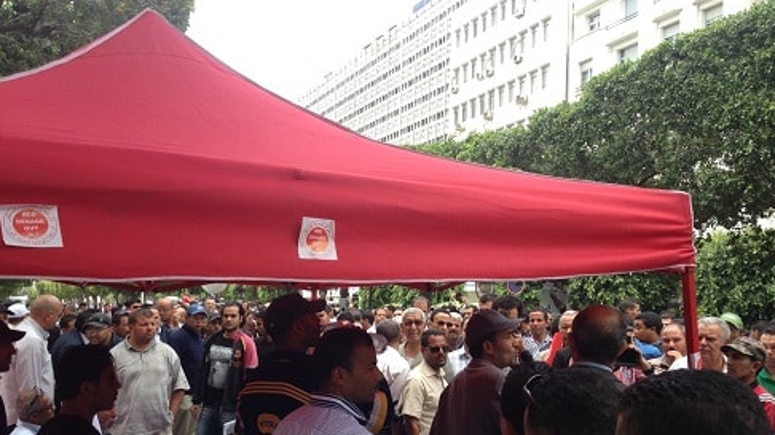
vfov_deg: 31.8
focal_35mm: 37
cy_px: 278
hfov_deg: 54.0
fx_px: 760
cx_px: 397
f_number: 2.4
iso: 50
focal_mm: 4.13
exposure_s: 1/345
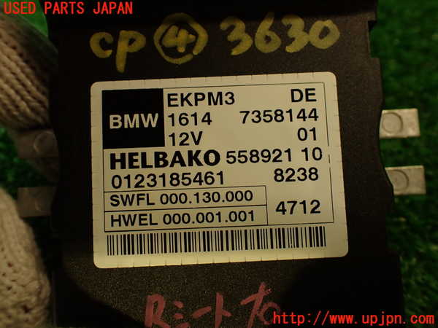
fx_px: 405
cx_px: 219
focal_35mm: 32
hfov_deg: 56.8
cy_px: 164
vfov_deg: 44.2
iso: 200
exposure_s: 1/60
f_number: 2.4
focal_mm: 5.79
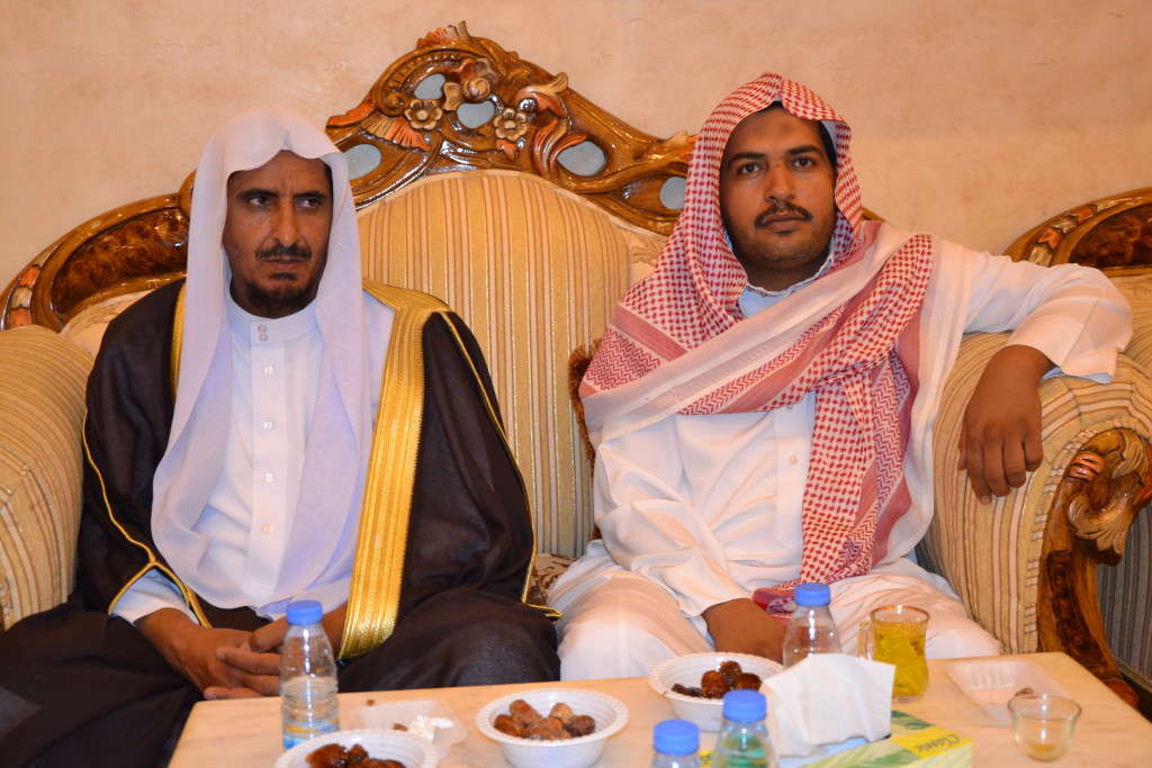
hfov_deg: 41.1
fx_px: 1536
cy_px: 384
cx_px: 576
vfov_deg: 28.1
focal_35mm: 48
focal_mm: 32
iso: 1100
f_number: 4.2
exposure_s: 1/60
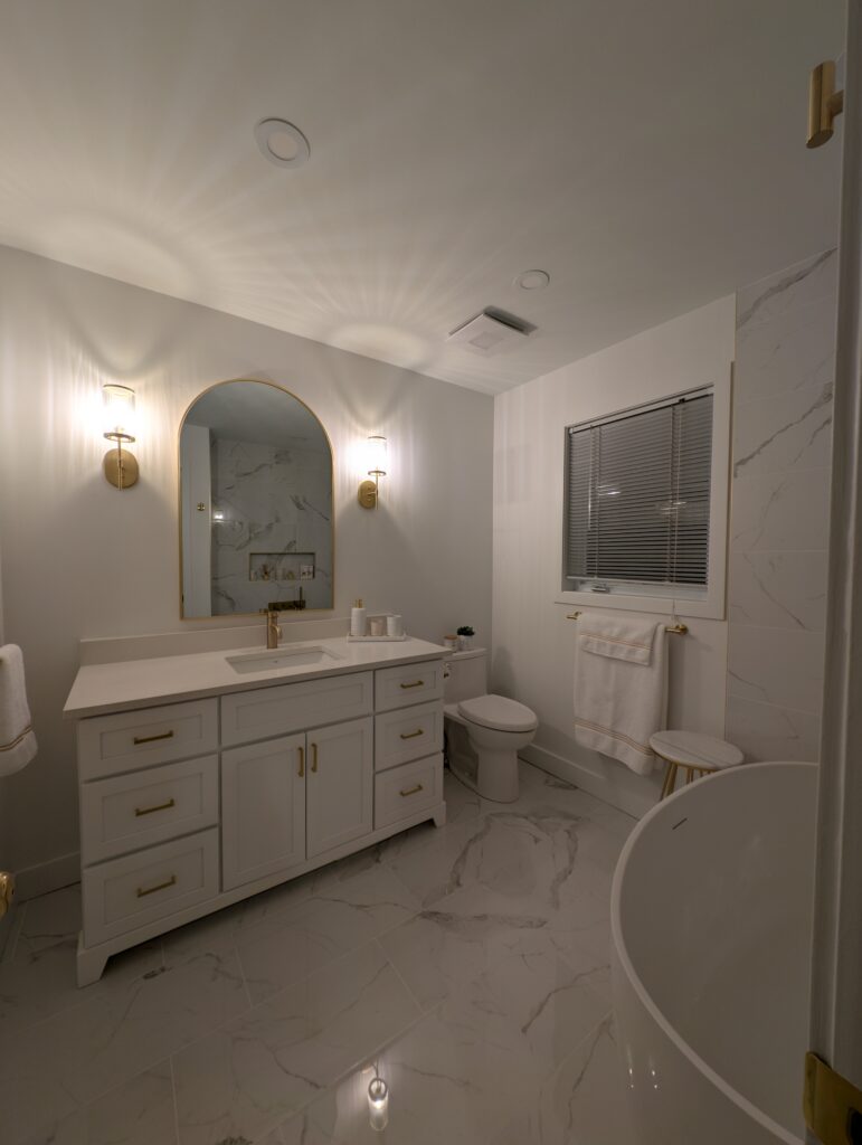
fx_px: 397
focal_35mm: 12
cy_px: 572
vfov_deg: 110.5
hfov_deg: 94.6
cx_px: 431
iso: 38
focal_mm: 2.23
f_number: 1.95
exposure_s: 1/29.7
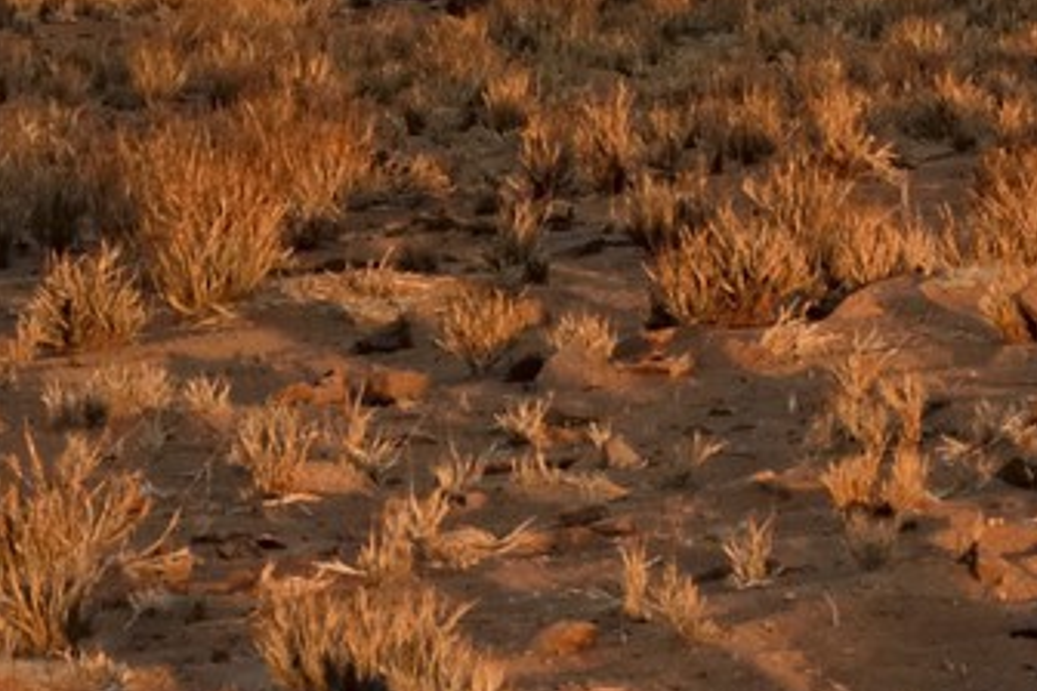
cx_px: 2435
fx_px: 13019
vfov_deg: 3.0
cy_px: -654
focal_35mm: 452
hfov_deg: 4.5
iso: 800
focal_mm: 95
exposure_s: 1/125
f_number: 14
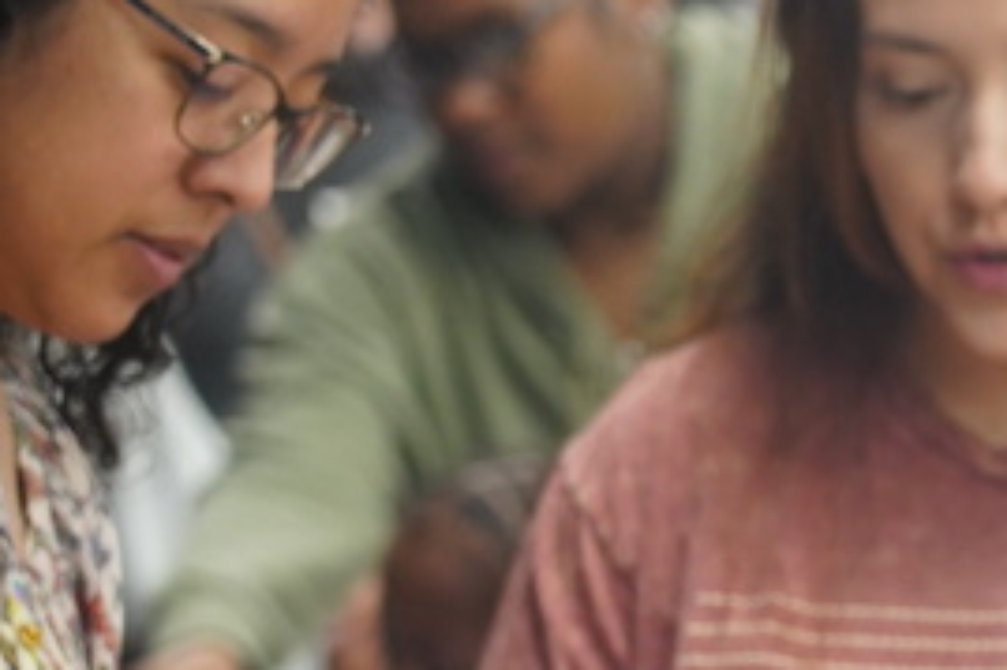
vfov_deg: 3.4
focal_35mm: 400
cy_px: 780
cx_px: 1378
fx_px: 11182
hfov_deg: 5.1
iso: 2000
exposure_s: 1/160
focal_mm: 105
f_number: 4
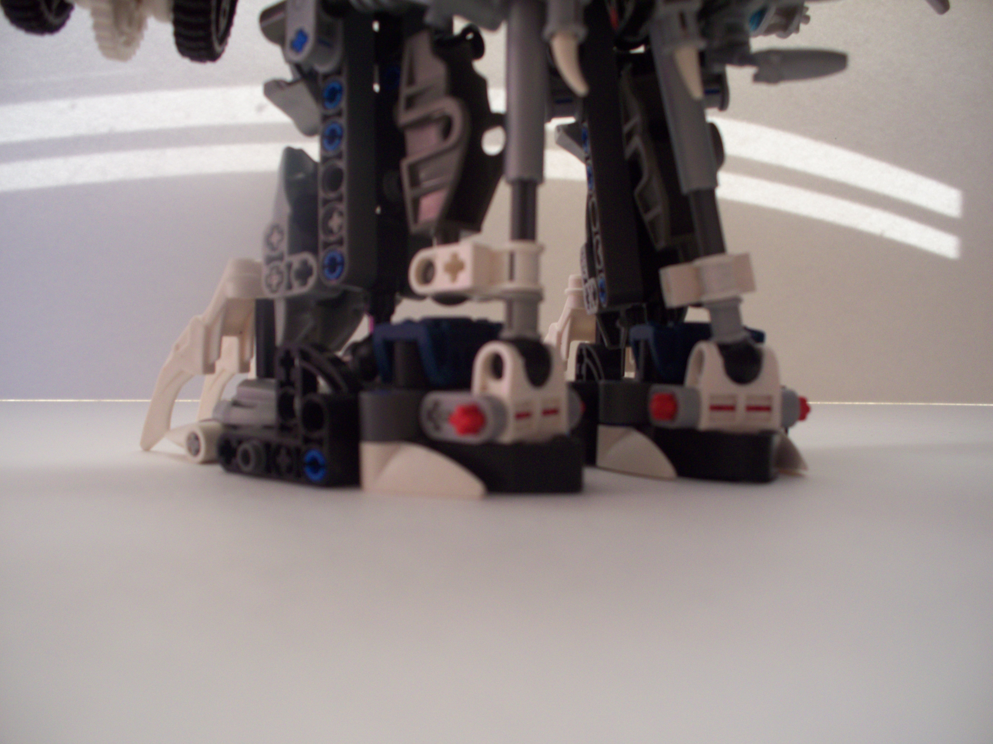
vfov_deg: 40.7
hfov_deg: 52.6
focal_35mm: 35
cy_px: 372
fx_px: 1004
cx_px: 496
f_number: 2.8
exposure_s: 1/30
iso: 160
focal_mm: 7.54
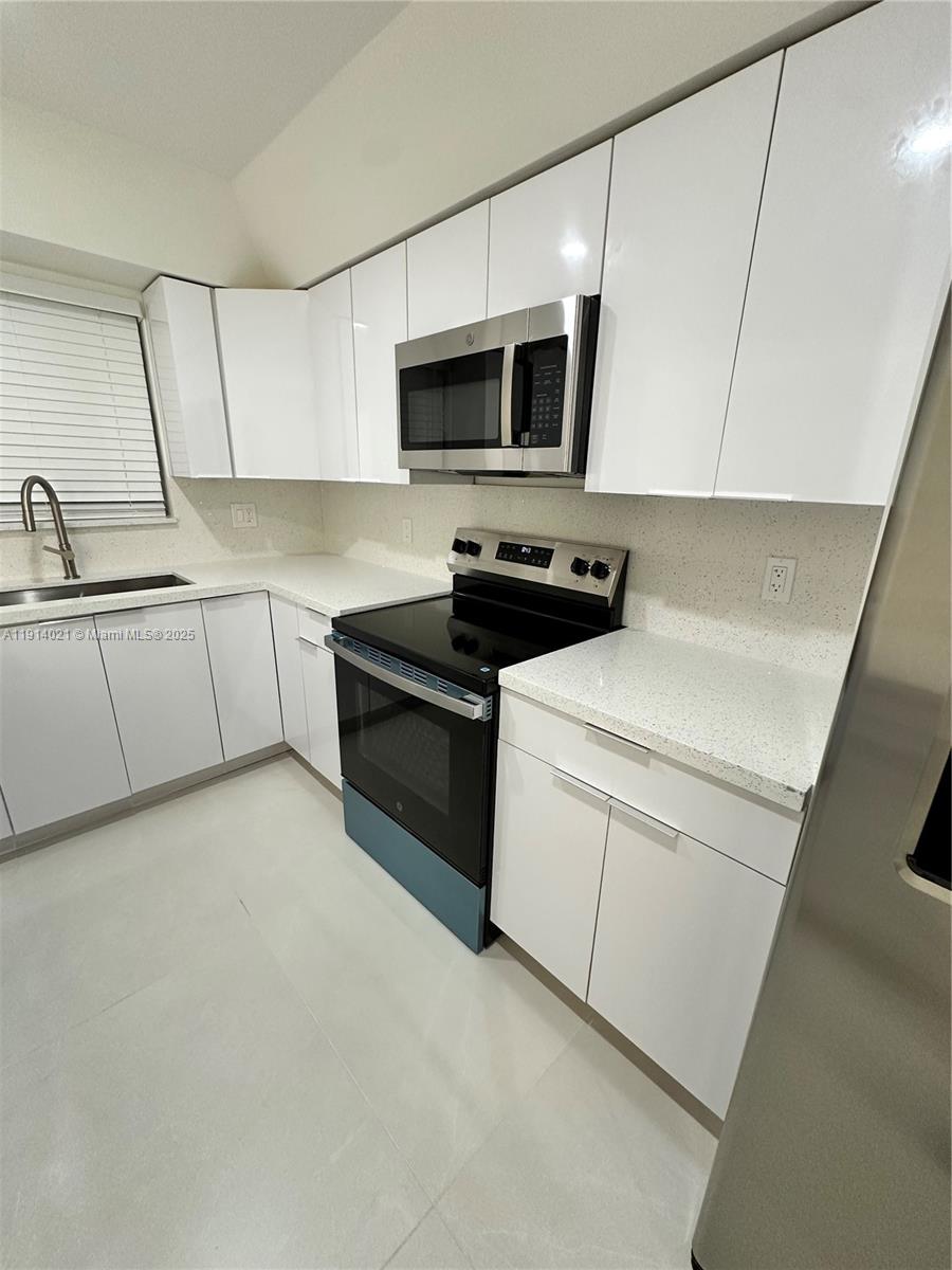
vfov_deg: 102.1
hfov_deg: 85.7
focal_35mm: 14
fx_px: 513
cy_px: 635
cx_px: 476
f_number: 2.2
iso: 250
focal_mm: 2.22
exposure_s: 1/120
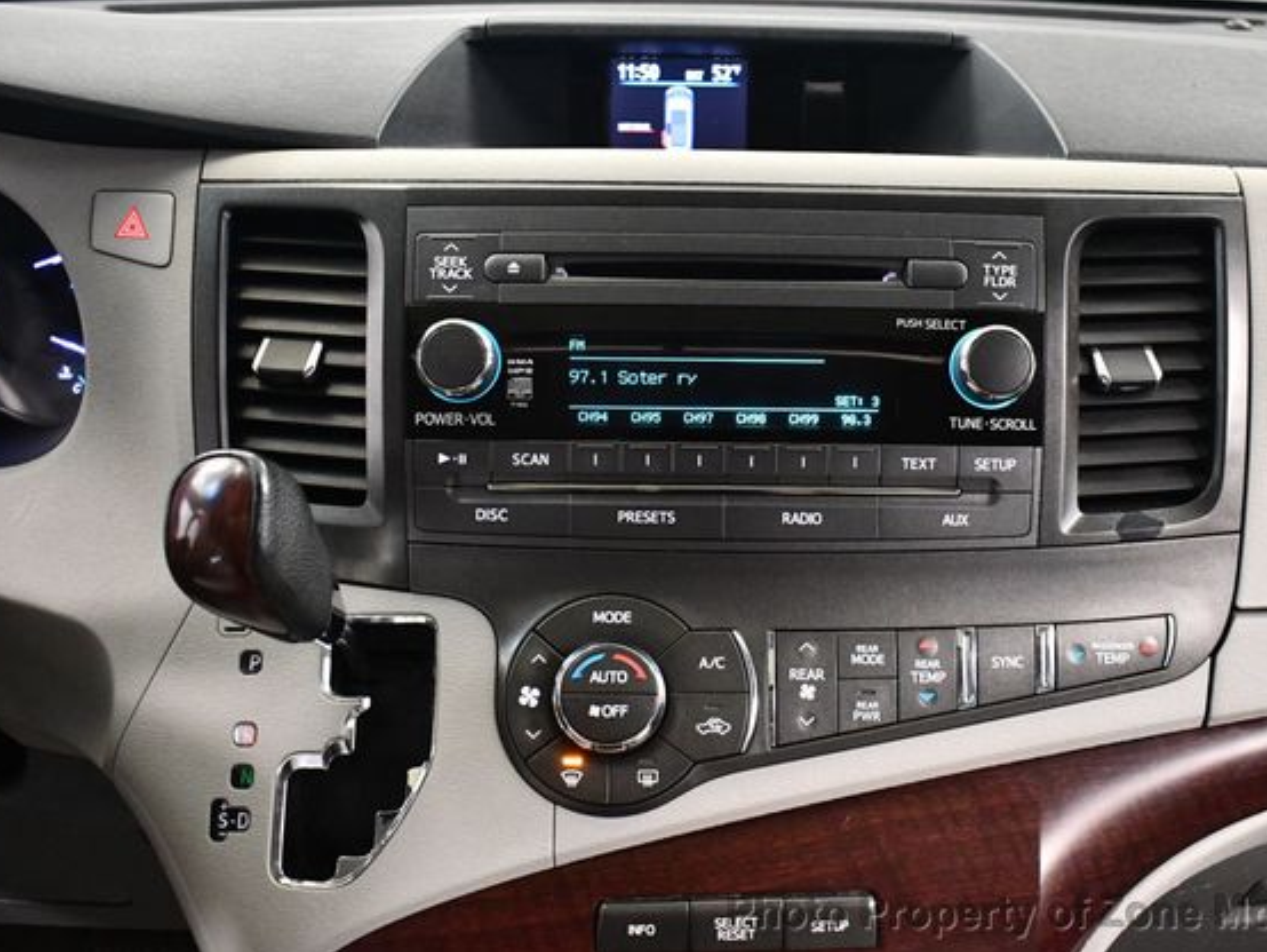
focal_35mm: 40
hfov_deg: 46.7
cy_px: 467
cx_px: 700
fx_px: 1465
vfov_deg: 36.0
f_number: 3.5
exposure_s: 1/80
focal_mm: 18
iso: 3200
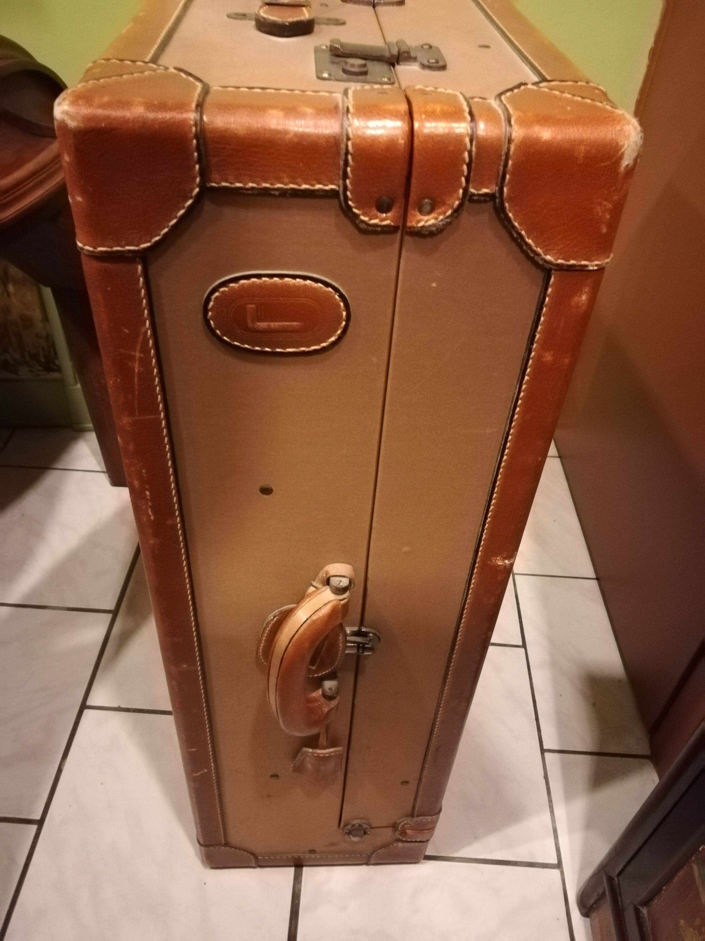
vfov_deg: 67.3
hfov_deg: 53.1
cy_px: 470
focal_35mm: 26
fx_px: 706
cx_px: 352
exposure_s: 1/14.3
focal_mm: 3.83
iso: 1250
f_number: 2.2
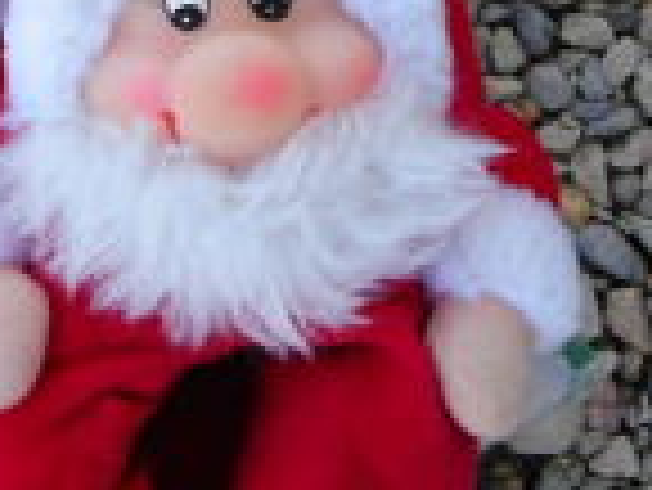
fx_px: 1810
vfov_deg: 15.1
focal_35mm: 96
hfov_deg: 19.7
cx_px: -22
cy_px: -31
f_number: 4
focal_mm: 5.2
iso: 80
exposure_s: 1/60
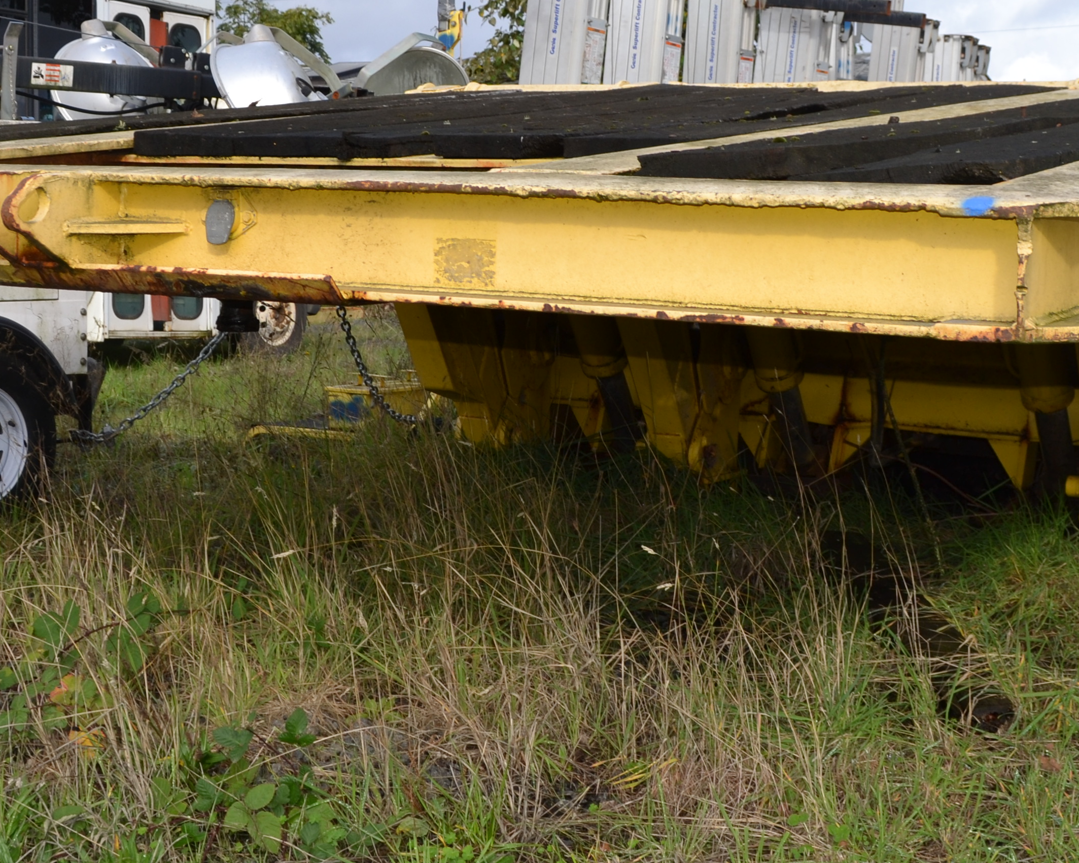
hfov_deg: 31.0
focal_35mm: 61
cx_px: 538
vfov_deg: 24.9
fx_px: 1948
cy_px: 335
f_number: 6.3
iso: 100
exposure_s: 1/200
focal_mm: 20
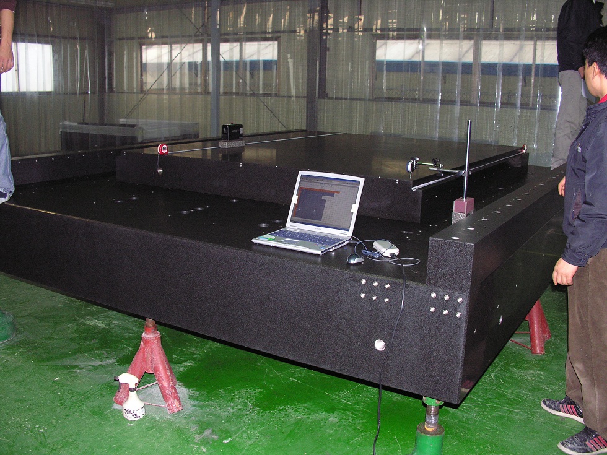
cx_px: 304
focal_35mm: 35
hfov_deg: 52.6
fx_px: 614
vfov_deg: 40.7
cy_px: 228
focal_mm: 8.9
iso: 176
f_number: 2.8
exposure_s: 1/60.1
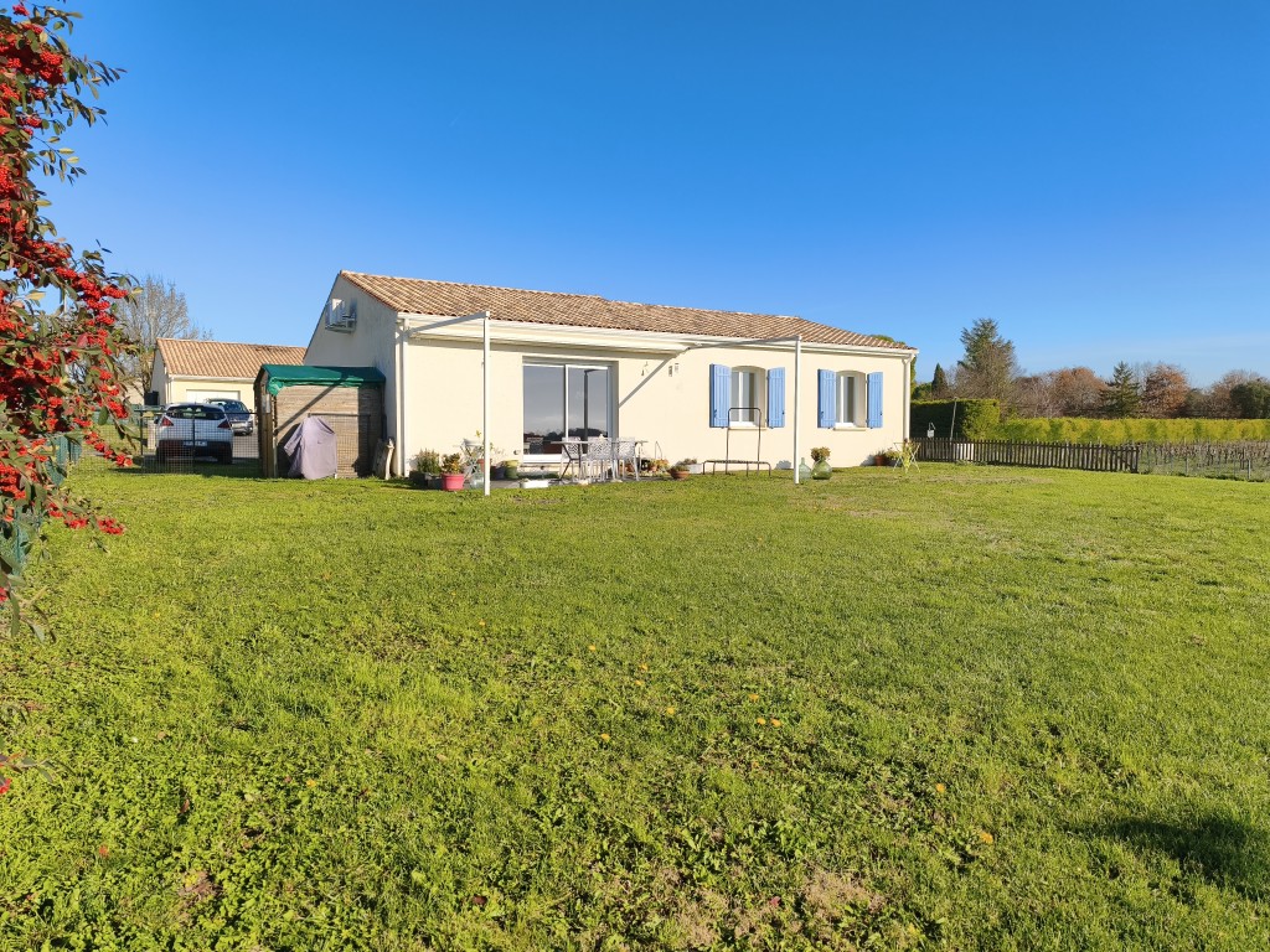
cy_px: 476
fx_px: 844
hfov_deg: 73.9
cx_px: 635
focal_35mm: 23
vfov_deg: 58.9
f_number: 1.62
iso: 50
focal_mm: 6.45
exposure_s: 1/3348
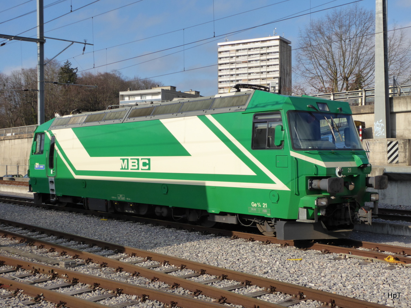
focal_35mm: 49
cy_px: 154
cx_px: 206
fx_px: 582
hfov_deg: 38.9
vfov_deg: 29.7
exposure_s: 1/800
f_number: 4
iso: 125
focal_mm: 8.4
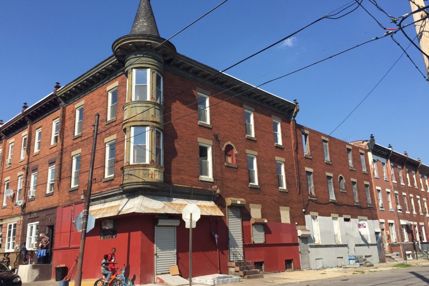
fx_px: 369
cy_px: 143
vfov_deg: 42.3
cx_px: 215
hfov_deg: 60.3
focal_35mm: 31
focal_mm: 4.15
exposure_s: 1/1883
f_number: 2.2
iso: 32
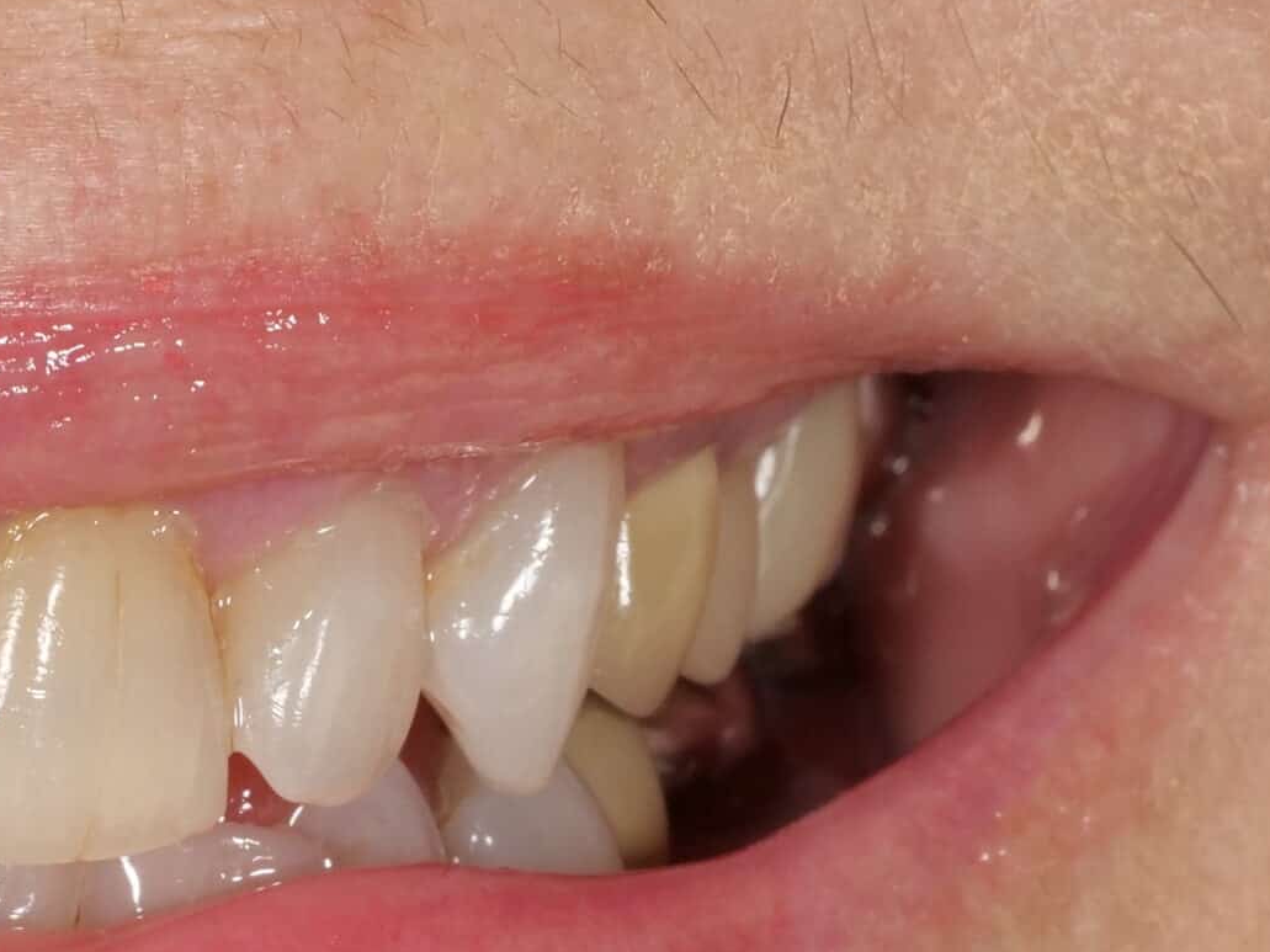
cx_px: -149
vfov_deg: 5.1
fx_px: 10675
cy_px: 671
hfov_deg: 6.8
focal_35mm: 291
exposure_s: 1/200
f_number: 11
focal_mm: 60
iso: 400
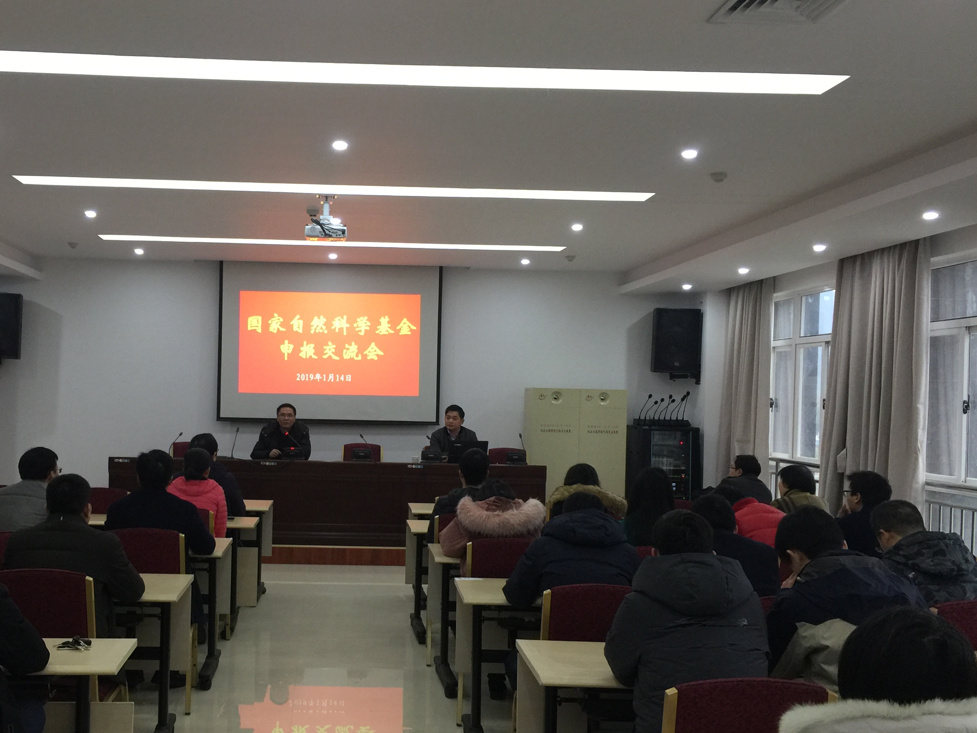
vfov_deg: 38.6
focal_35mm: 37
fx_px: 1044
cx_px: 358
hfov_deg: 49.6
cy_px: 409
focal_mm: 4.15
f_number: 2.2
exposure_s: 1/33
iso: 64
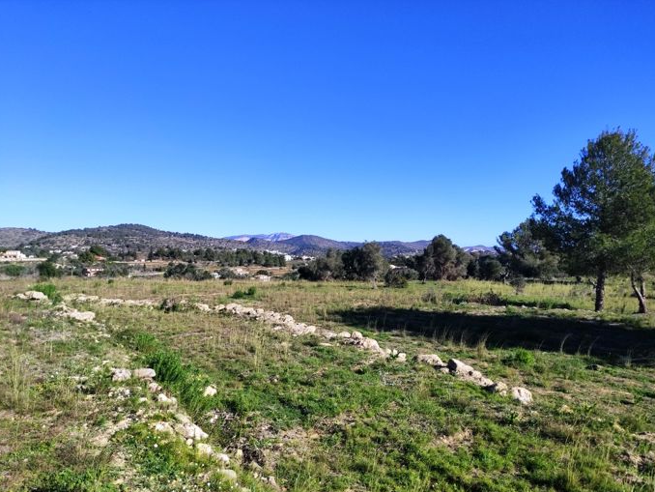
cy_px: 255
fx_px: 492
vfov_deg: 53.1
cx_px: 334
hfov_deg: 67.3
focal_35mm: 26
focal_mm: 5.43
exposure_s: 1/1746
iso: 50
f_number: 1.89
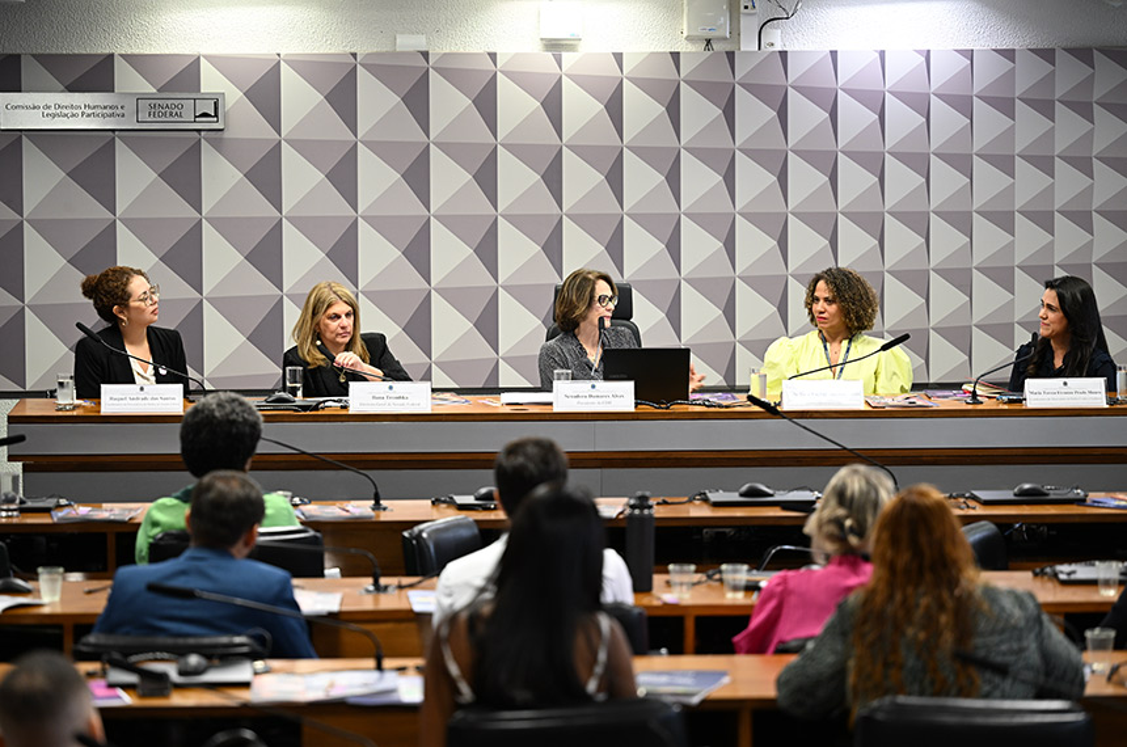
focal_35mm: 120
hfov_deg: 17.1
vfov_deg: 11.4
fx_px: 3750
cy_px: 374
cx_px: 564
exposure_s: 1/100
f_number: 2.8
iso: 1000
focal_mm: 120
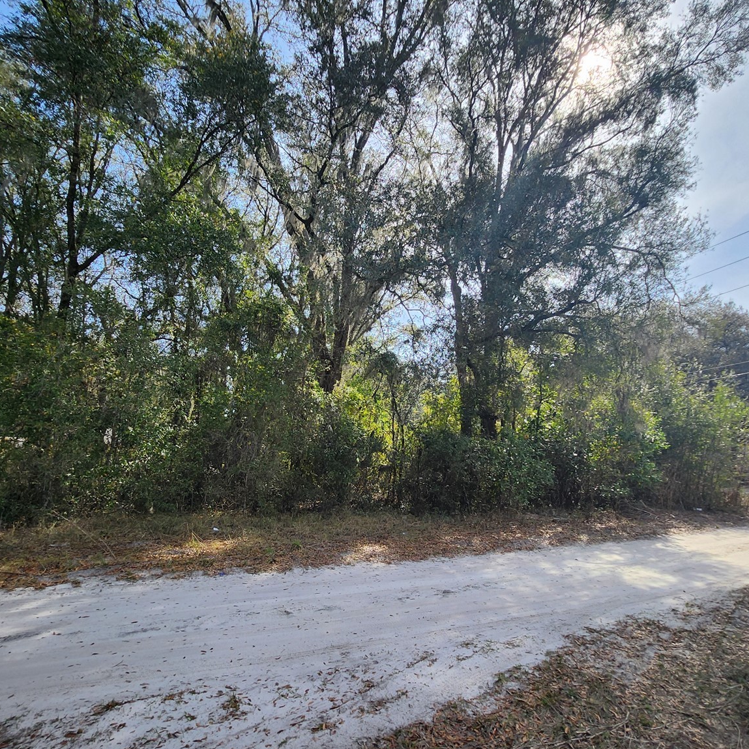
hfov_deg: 87.4
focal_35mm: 16
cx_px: 393
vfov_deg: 87.4
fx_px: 392
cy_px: 372
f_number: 2.2
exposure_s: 1/671
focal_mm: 1.7
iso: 32
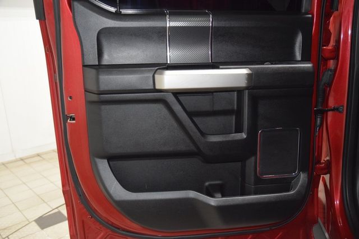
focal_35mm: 36
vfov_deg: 36.9
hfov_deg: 53.1
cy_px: 120
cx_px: 180
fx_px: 359
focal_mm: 24
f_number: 3.8
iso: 2800
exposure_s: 1/80
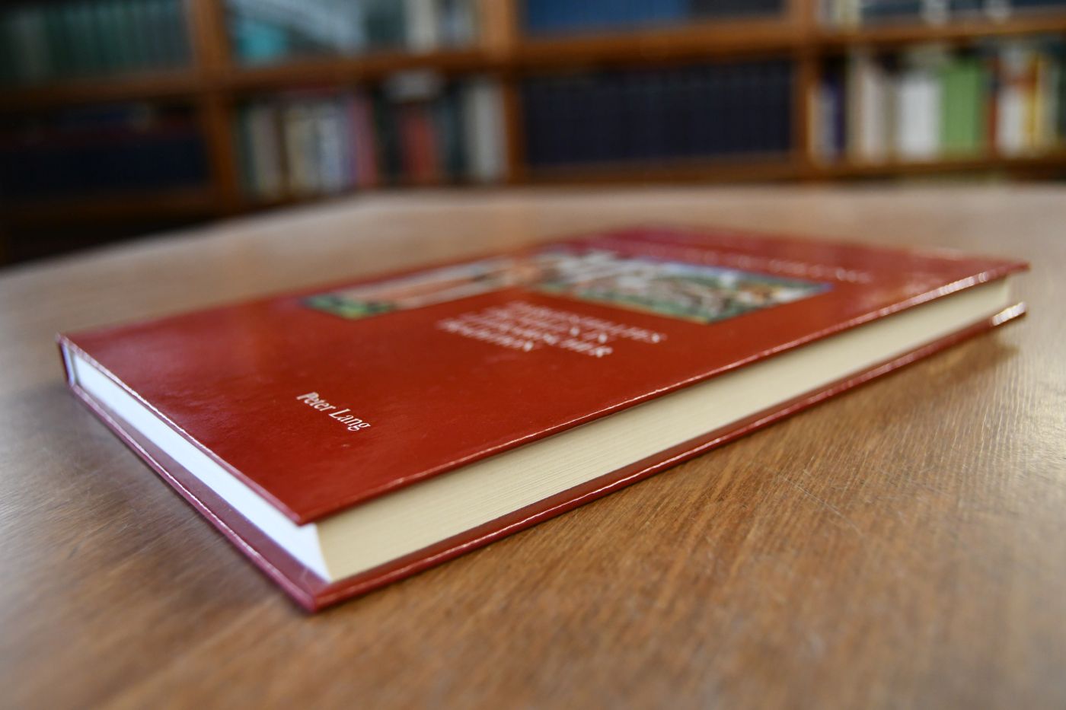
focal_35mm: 33
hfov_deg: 57.2
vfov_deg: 40.0
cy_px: 355
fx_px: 977
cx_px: 533
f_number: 3.5
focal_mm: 22
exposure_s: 1/125
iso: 1100
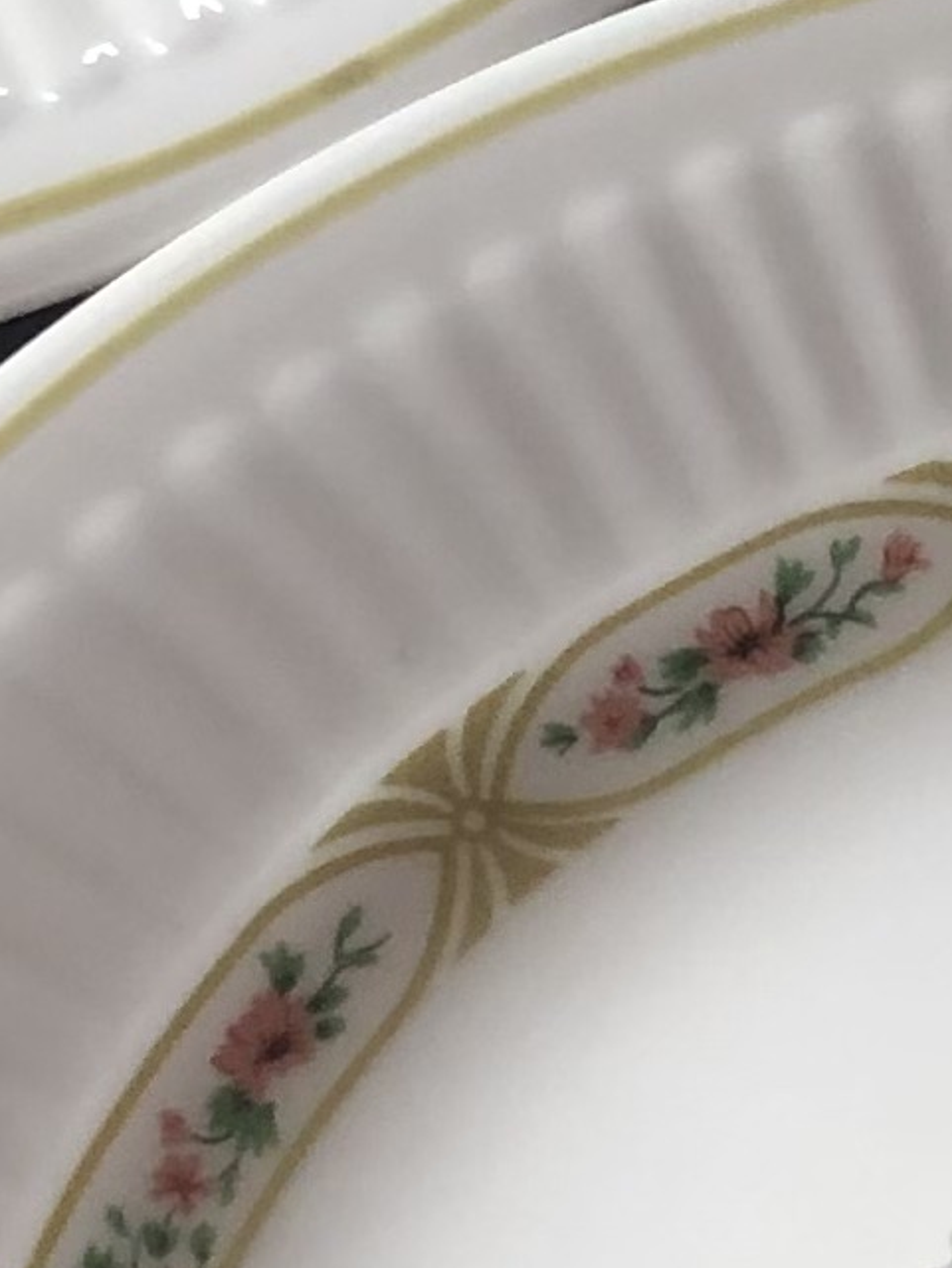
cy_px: 241
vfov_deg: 11.2
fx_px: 6452
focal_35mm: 176
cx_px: 1219
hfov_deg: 8.3
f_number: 1.8
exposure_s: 1/30
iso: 20
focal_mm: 4
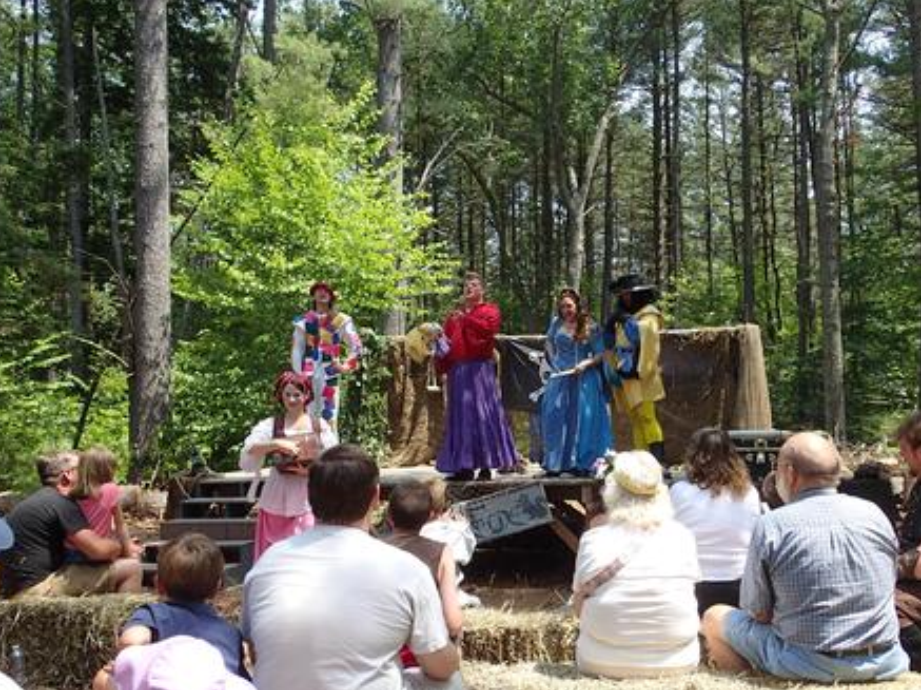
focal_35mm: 33
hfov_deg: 55.4
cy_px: 352
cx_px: 464
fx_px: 877
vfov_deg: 42.9
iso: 100
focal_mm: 5.9
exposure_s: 1/320
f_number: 3.2
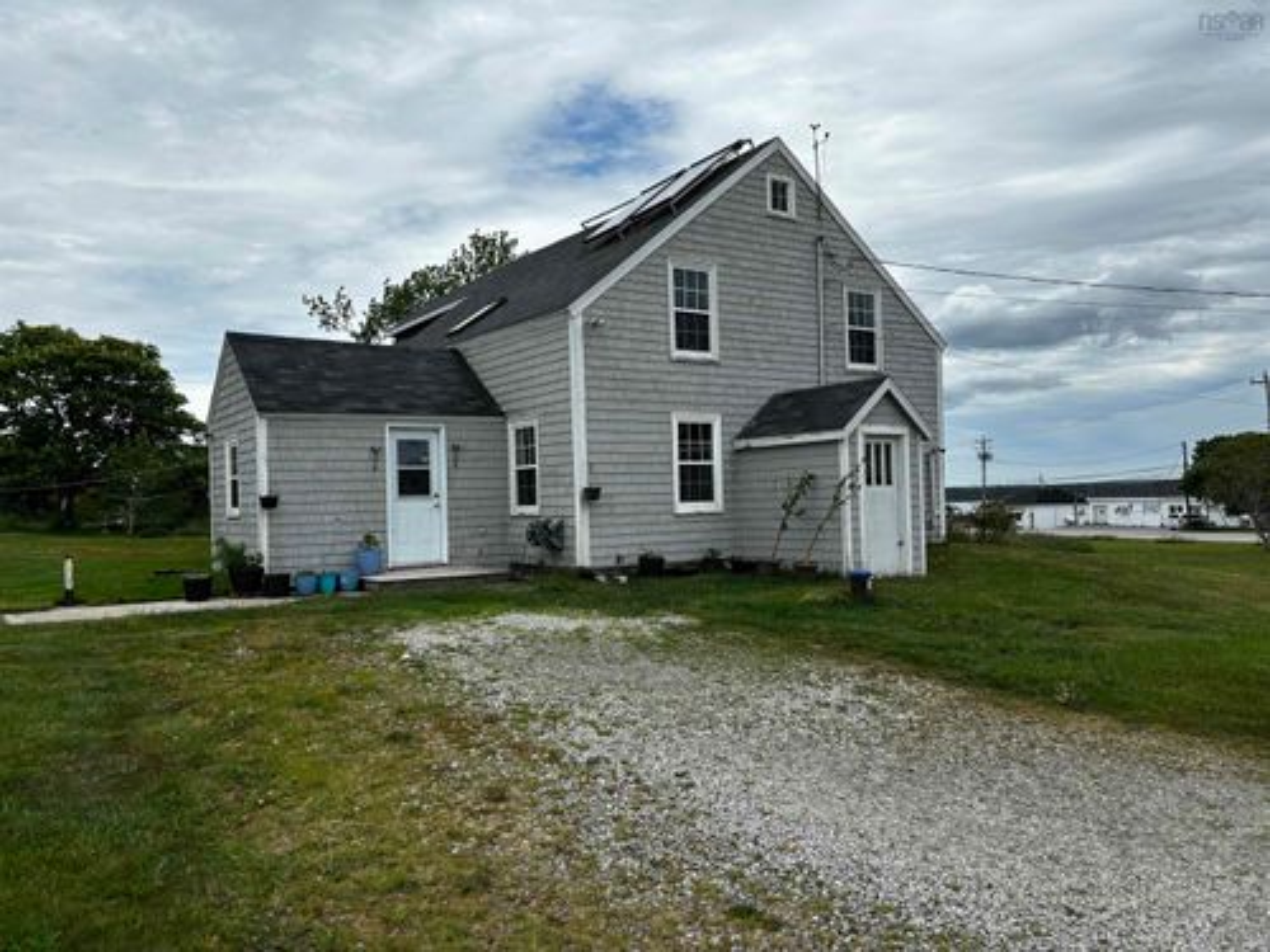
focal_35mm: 26
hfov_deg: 67.3
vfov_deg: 53.1
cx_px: 635
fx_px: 954
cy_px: 476
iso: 50
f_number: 1.6
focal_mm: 5.96
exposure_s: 1/3650
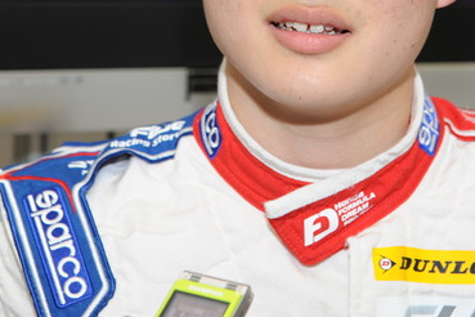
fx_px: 1676
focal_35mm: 127
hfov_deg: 16.1
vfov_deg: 10.7
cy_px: 17
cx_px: 255
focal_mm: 65
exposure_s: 1/60
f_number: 5.6
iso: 400
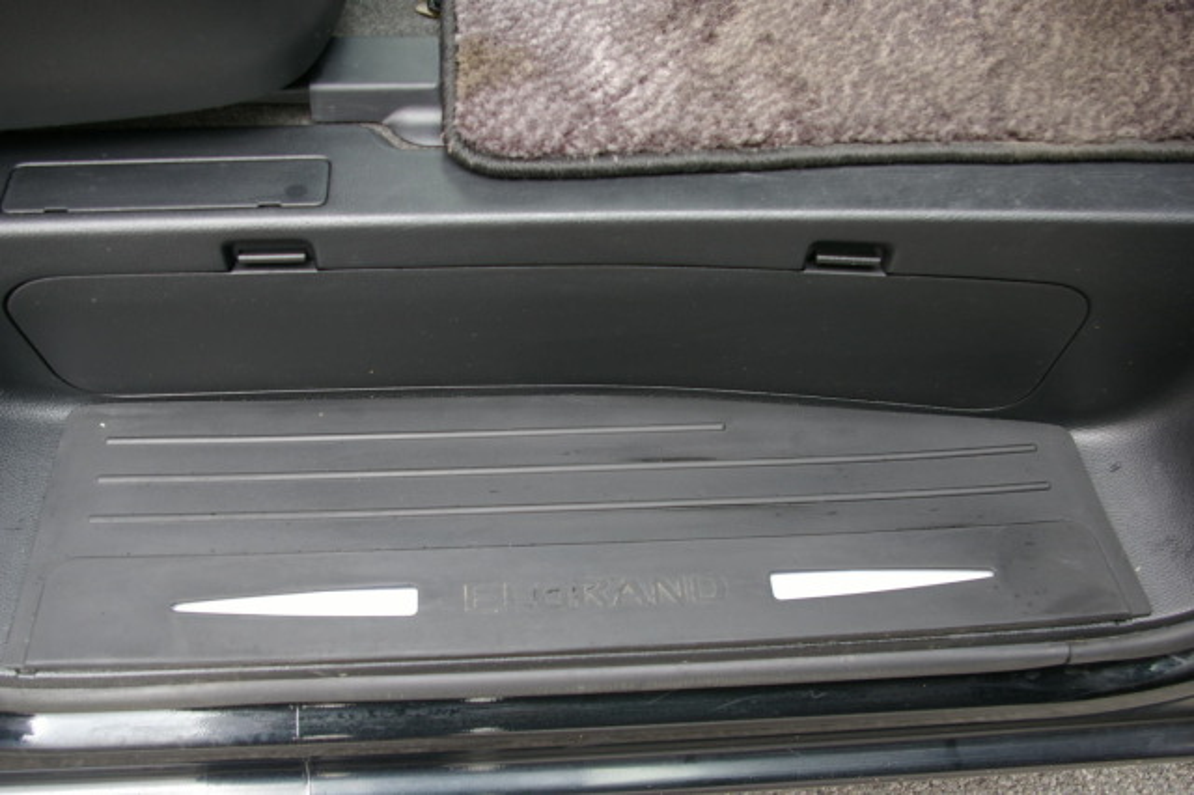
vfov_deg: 38.3
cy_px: 398
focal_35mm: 34
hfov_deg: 55.1
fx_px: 1144
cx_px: 597
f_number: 5.6
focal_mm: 23
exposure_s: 1/8
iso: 200
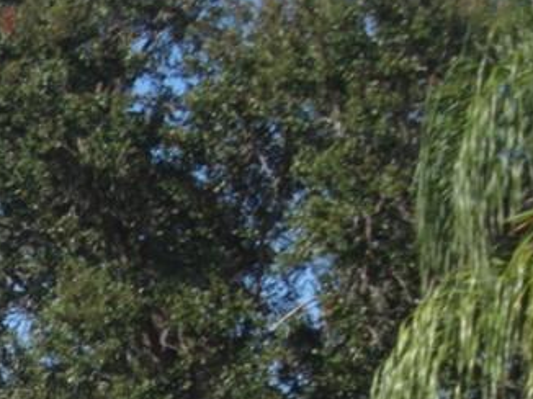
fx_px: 2646
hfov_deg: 10.7
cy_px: 883
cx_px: -471
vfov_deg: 8.1
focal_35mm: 172
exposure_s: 1/2000
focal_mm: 7.8
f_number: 2.8
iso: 80
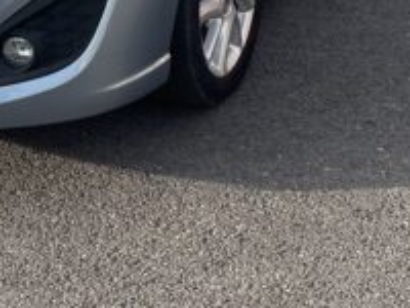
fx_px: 1232
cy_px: -142
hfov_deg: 18.7
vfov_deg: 13.5
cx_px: 80
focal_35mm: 104
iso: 50
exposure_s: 1/1279
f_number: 1.6
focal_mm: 5.1
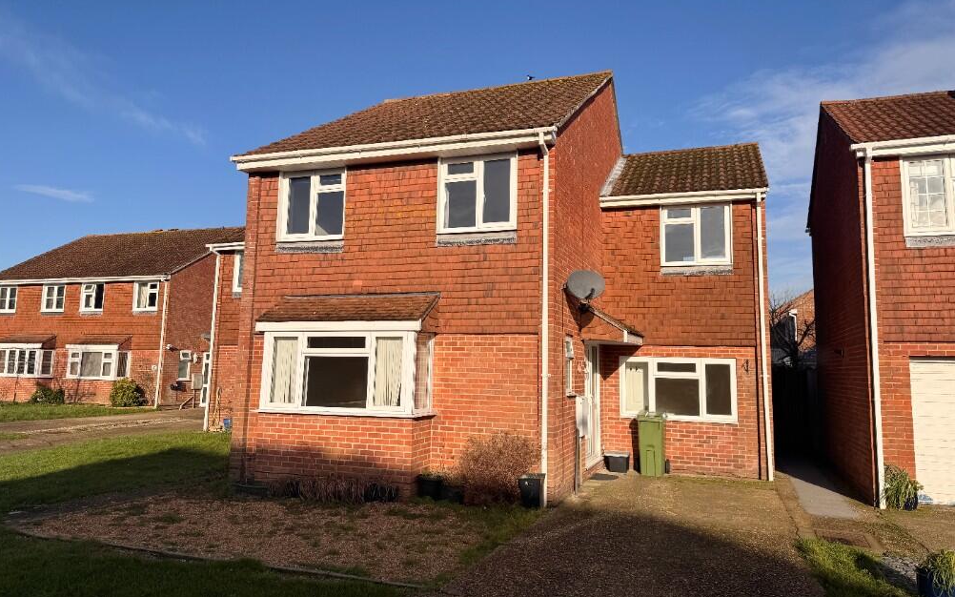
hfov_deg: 70.4
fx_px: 677
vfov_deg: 47.6
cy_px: 282
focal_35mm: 26
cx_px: 468
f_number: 1.78
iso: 80
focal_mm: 6.76
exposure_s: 1/5814
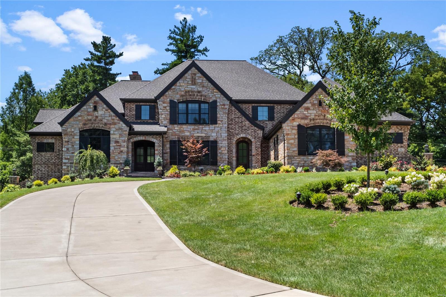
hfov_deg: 42.8
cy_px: 148
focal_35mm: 46
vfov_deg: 29.2
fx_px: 570
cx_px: 223
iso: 400
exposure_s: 1/250
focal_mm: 23
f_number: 10
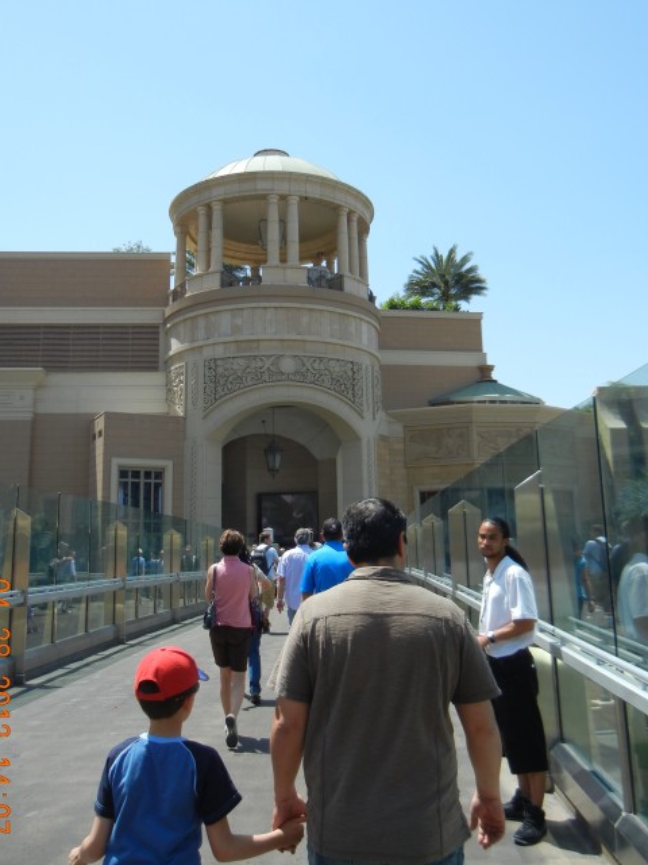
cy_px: 378
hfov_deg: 39.6
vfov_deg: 51.2
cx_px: 305
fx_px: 899
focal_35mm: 36
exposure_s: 1/290
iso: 160
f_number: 7
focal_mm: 5.4
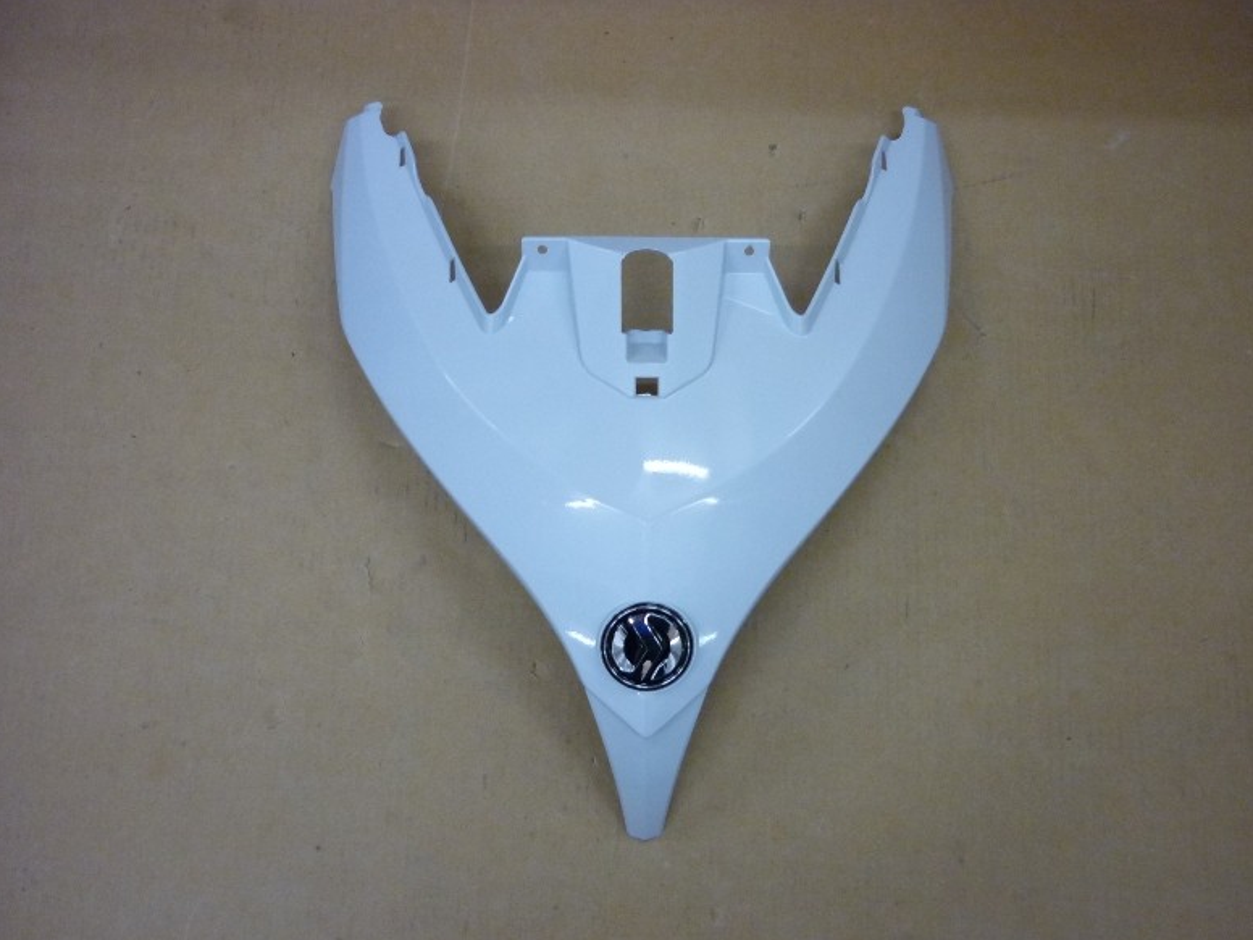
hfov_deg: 54.0
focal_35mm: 34
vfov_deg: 41.8
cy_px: 483
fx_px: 1231
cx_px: 639
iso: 320
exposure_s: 1/30
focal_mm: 5.5
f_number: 2.8
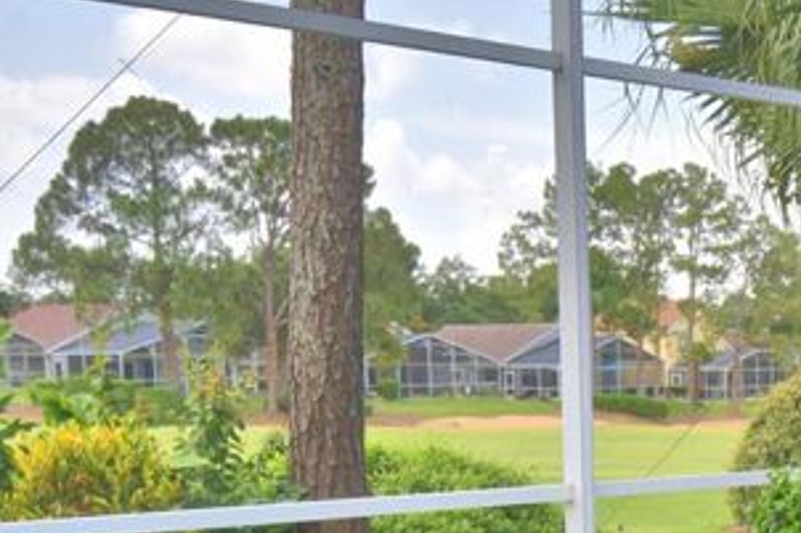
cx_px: 808
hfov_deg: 27.2
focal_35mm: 70
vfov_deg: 18.6
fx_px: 1557
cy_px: 595
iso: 200
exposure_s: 1/250
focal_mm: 20
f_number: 5.6
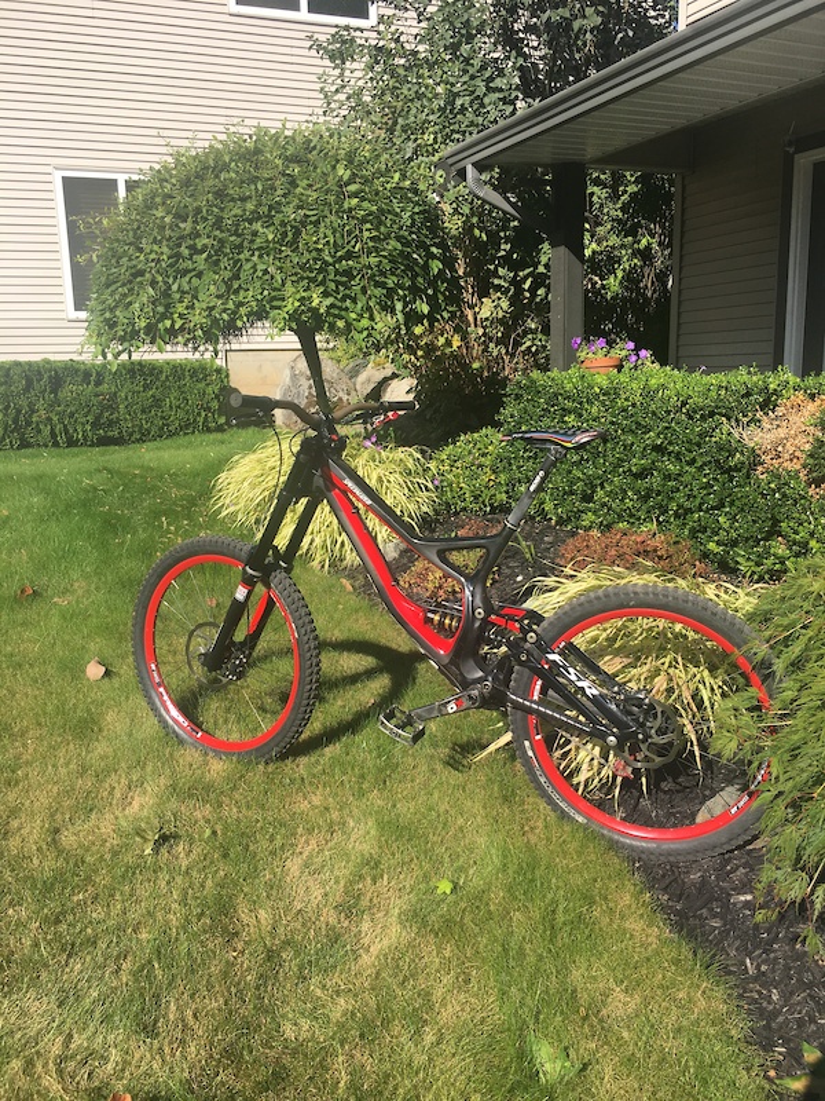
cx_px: 412
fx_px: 922
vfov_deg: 61.7
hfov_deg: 48.2
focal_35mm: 29
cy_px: 550
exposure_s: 1/1099
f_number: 2.2
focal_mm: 4.15
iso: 25
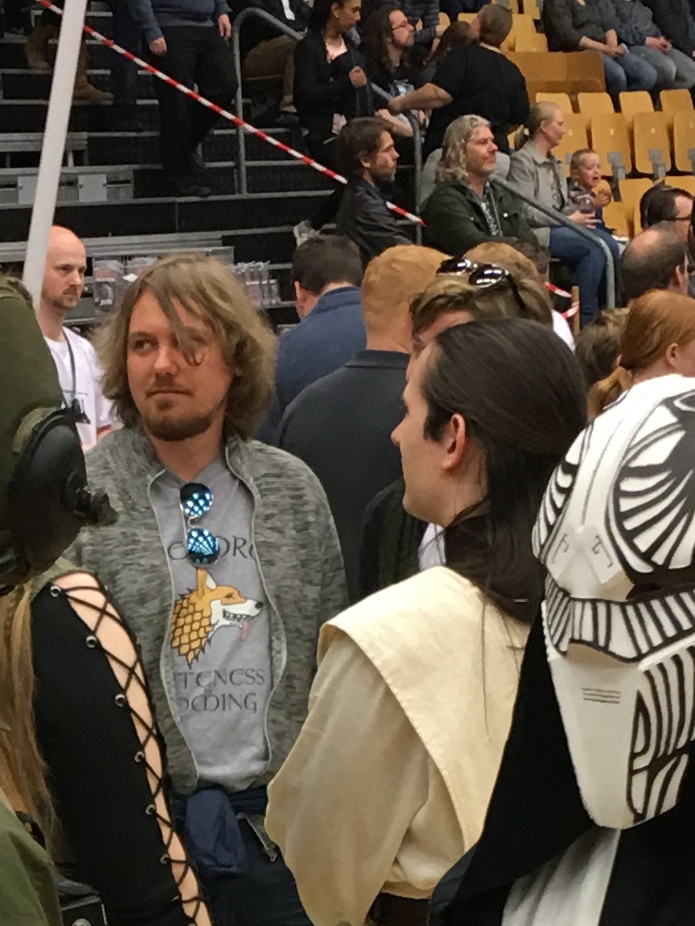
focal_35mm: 119
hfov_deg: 12.4
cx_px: 132
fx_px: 3186
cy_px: 1126
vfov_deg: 15.9
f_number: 2.2
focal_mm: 4.15
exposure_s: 1/17
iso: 50
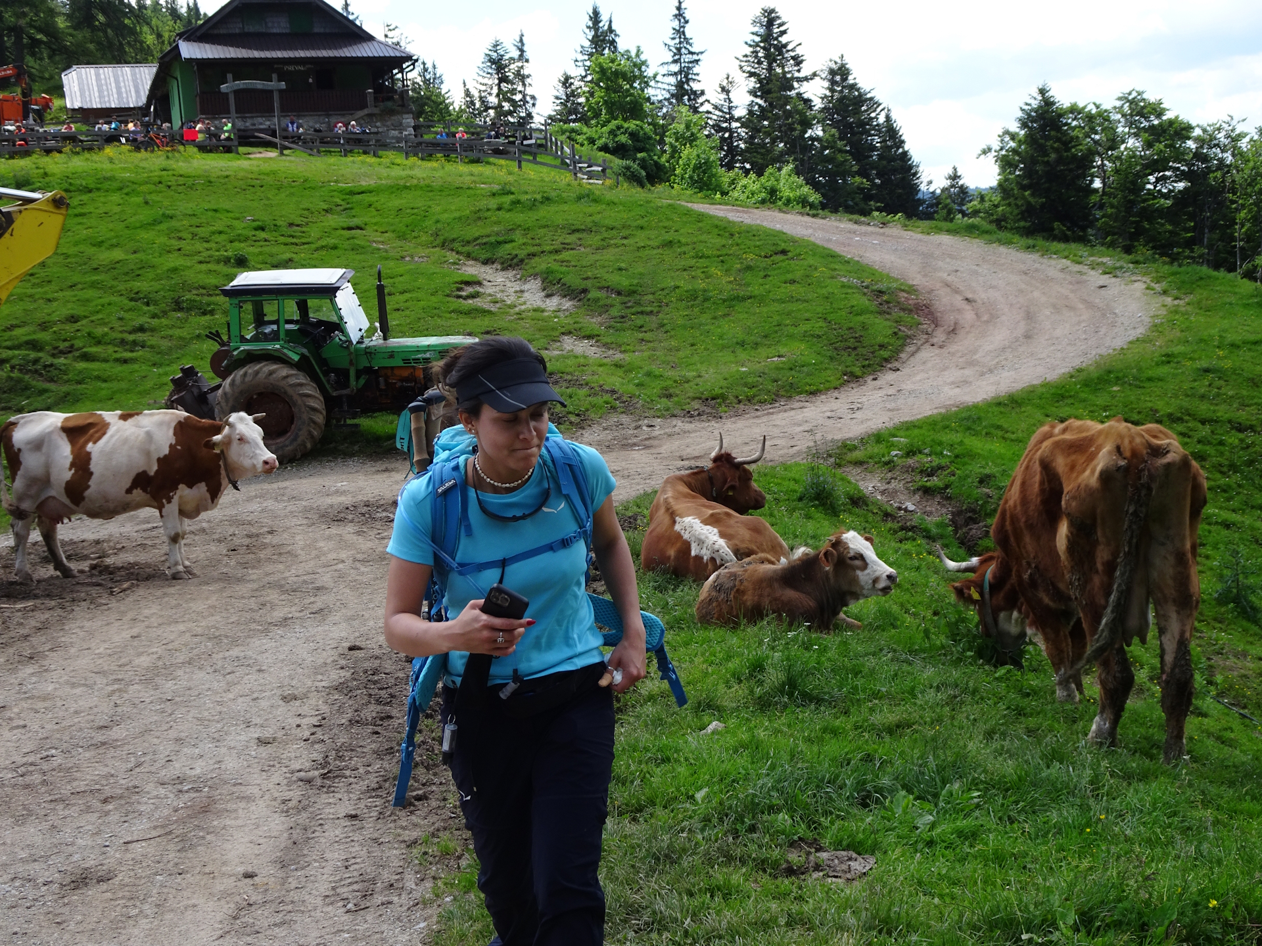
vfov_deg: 35.1
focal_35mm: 41
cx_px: 631
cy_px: 473
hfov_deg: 45.8
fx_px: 1495
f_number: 4
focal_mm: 7.05
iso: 80
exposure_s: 1/320
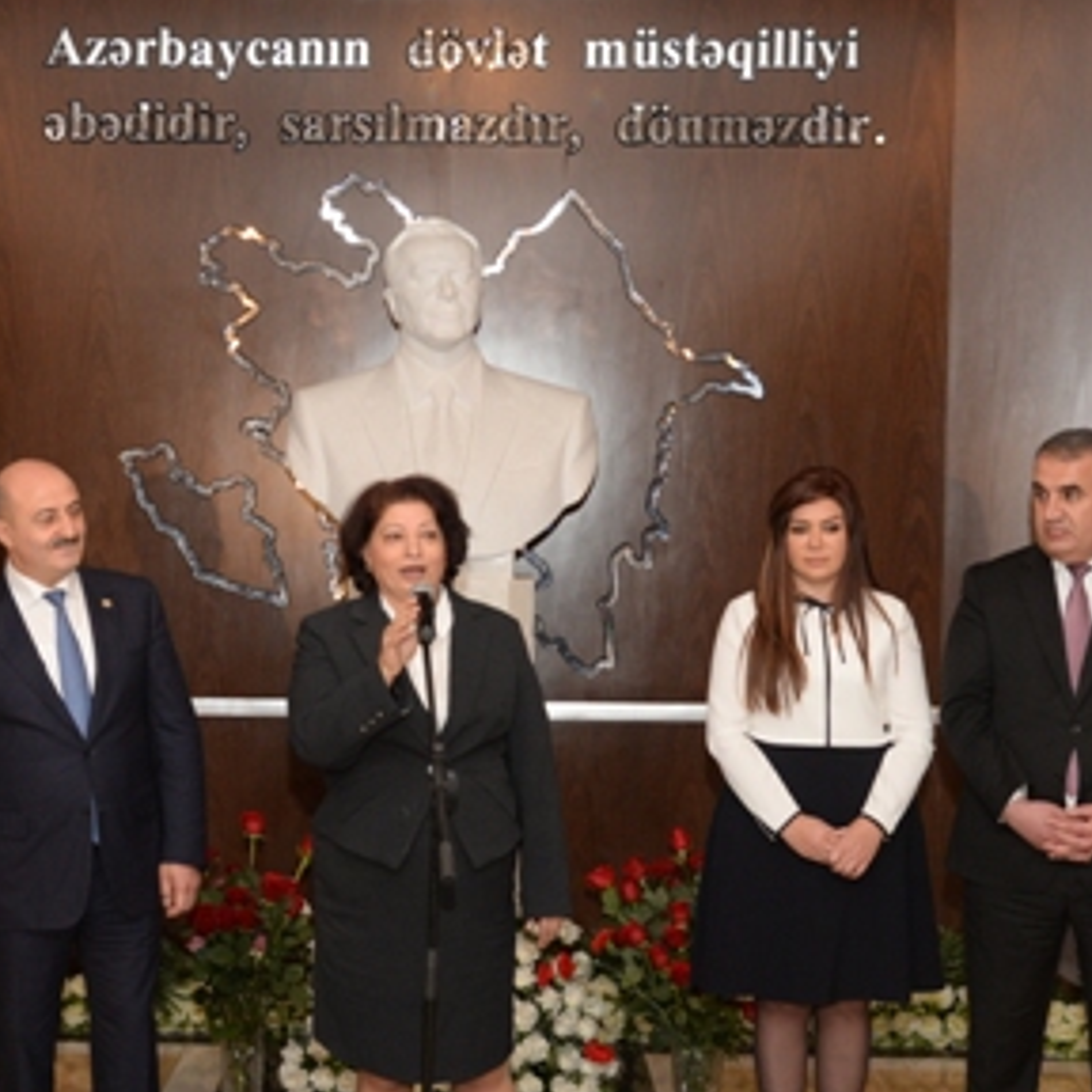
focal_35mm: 66
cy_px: 628
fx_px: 2356
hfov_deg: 26.0
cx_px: 379
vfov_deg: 26.1
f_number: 5.6
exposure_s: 1/160
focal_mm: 35
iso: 2200
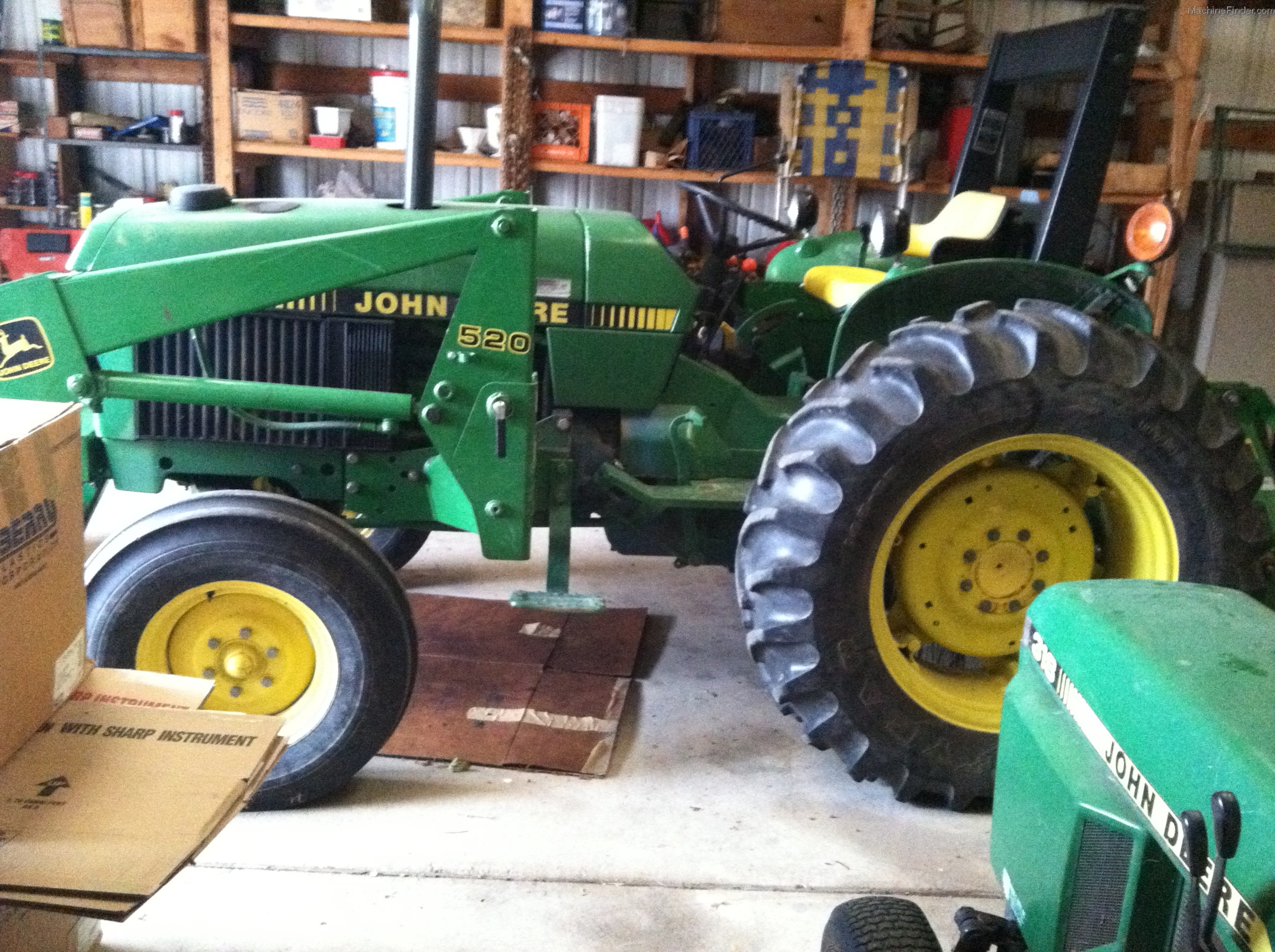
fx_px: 1287
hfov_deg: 52.7
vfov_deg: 40.6
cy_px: 476
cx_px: 638
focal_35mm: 35
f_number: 2.8
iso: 1000
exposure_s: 1/15
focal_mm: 3.85
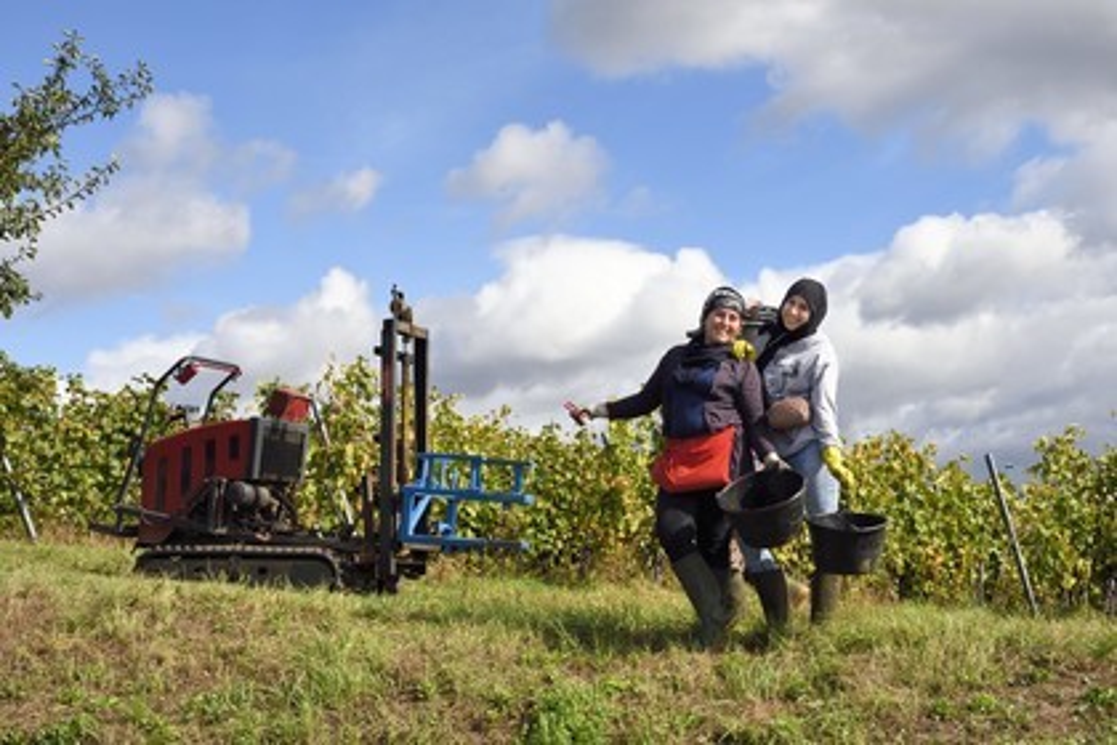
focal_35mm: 50
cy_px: 372
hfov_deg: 39.6
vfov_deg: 27.0
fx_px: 1551
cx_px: 558
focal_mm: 50
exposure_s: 1/100
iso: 200
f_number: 22
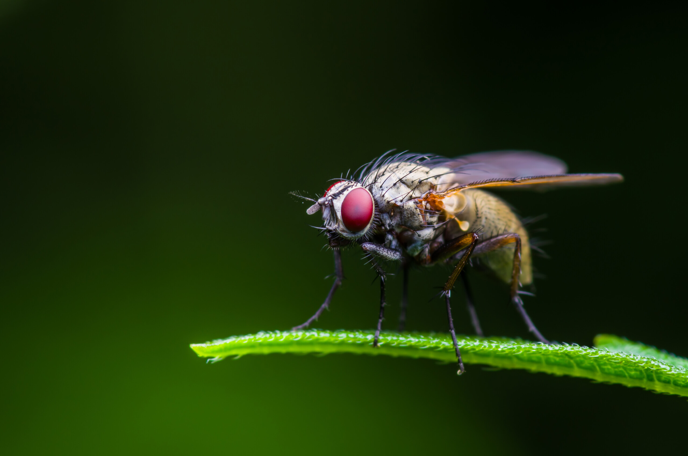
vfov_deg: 9.1
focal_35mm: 150
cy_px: 228
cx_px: 344
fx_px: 2861
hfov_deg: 13.7
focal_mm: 100
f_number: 9.5
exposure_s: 1/180
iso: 100
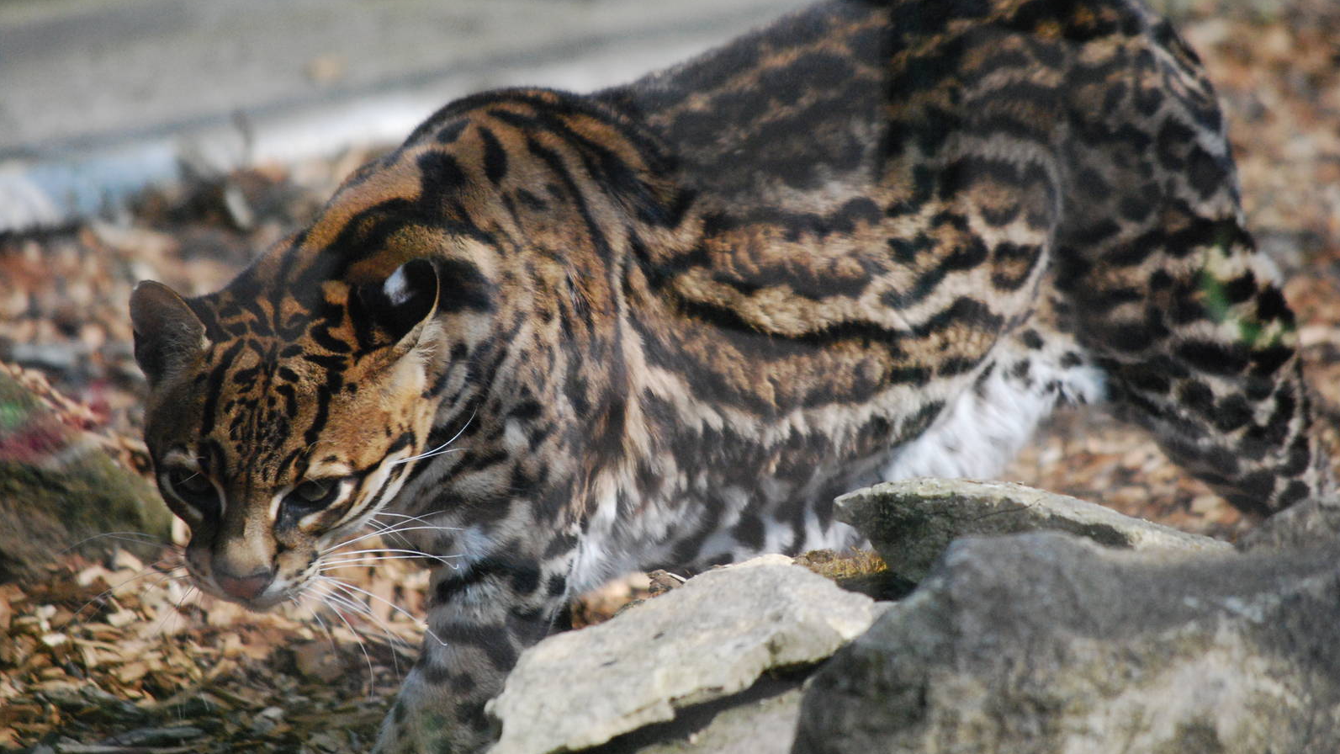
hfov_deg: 6.8
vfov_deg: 3.8
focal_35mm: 316
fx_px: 11228
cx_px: 671
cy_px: 325
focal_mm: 200
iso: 1600
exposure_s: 1/800
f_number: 5.6
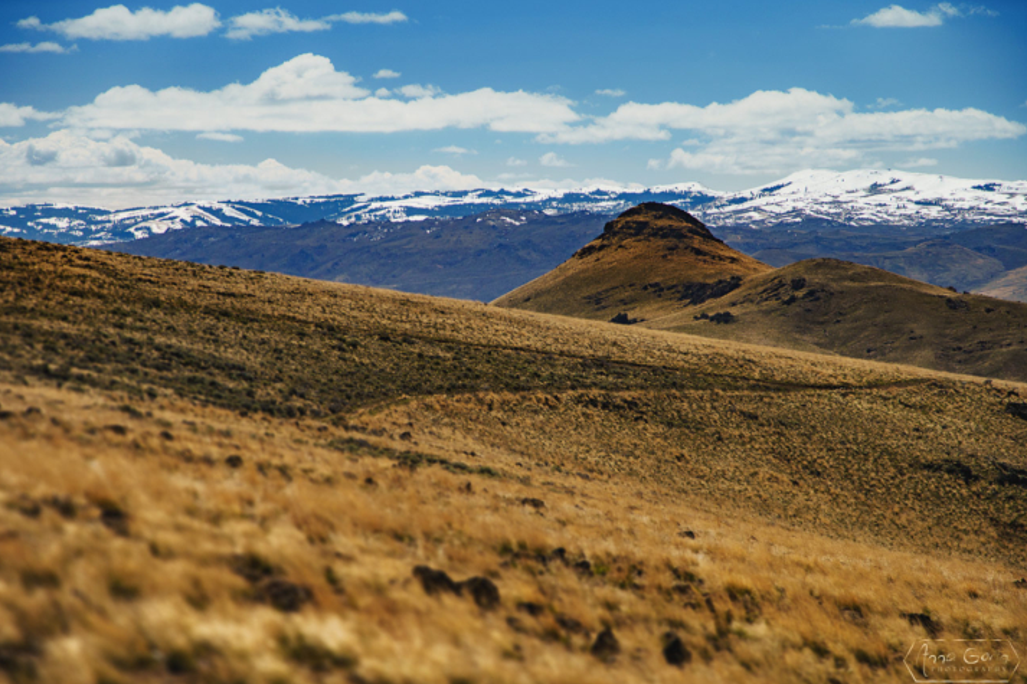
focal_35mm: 106
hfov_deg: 19.3
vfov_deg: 12.9
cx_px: 510
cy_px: 344
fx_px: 3023
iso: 250
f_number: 4
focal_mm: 105
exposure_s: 1/3200
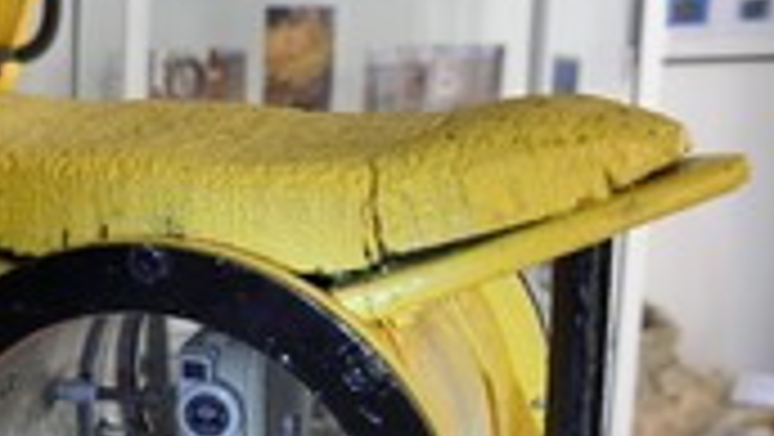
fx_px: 1684
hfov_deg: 23.8
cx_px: -135
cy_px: 238
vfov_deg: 14.8
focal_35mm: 82
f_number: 5
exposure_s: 1/60
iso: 3200
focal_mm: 32
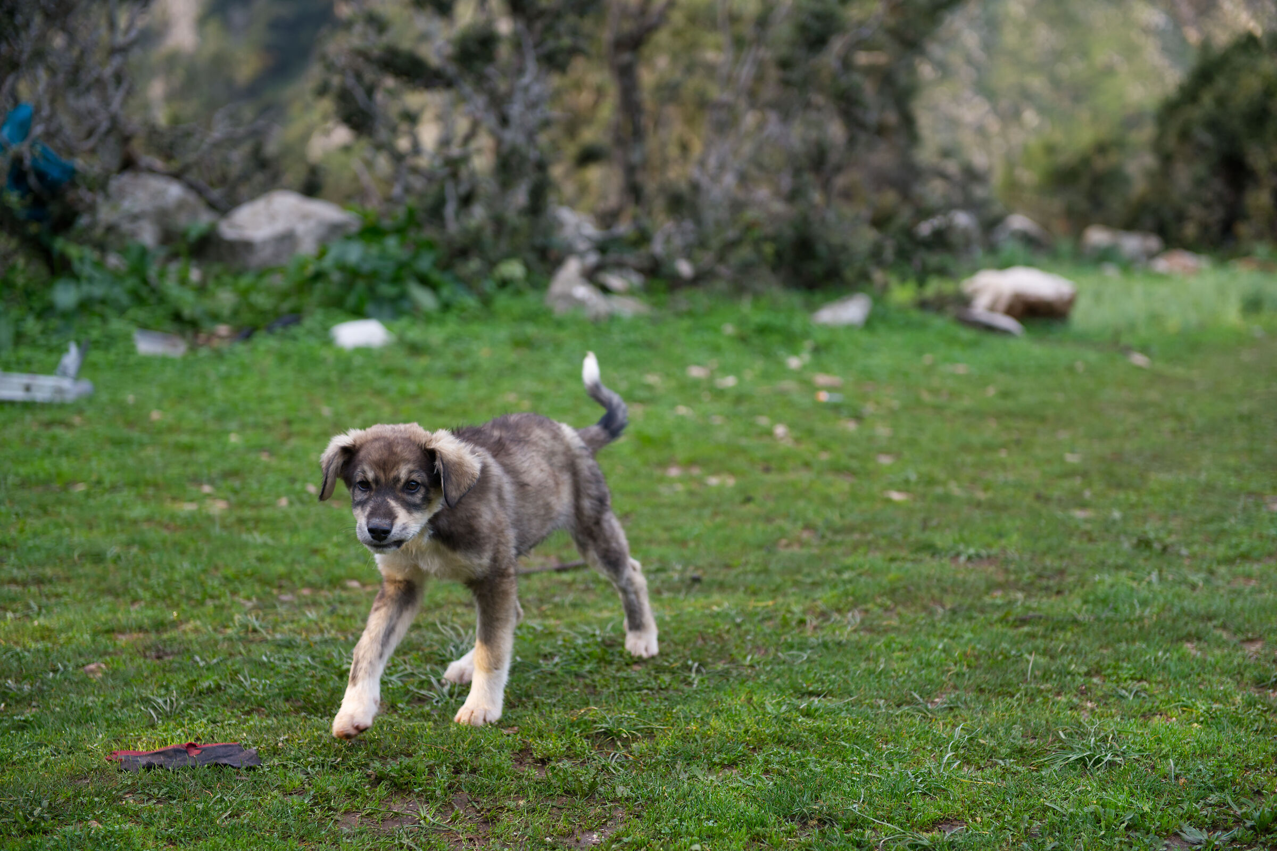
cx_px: 638
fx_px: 2482
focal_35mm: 70
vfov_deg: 19.4
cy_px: 426
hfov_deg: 28.8
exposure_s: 1/500
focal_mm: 70
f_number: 3.2
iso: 500
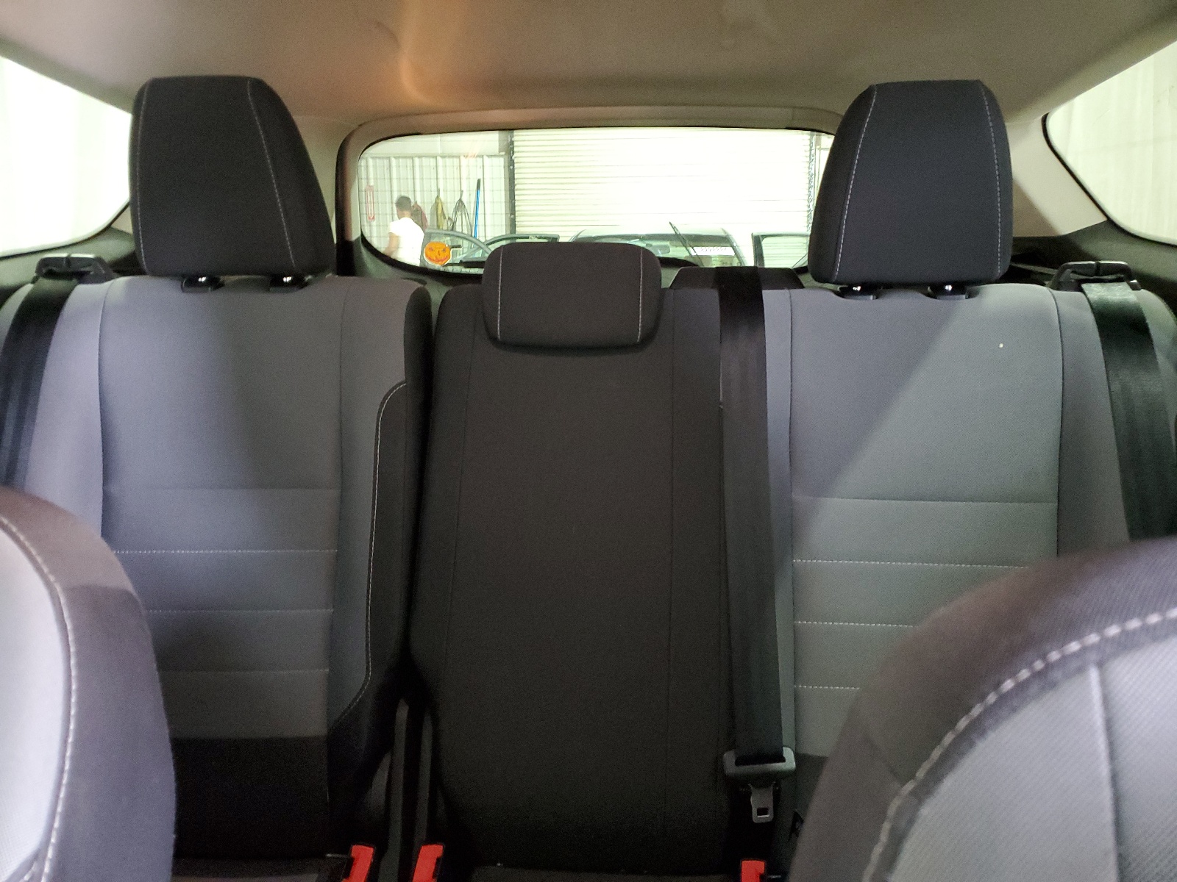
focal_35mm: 26
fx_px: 884
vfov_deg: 53.1
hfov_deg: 67.3
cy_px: 441
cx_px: 588
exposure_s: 1/15
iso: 491
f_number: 1.5
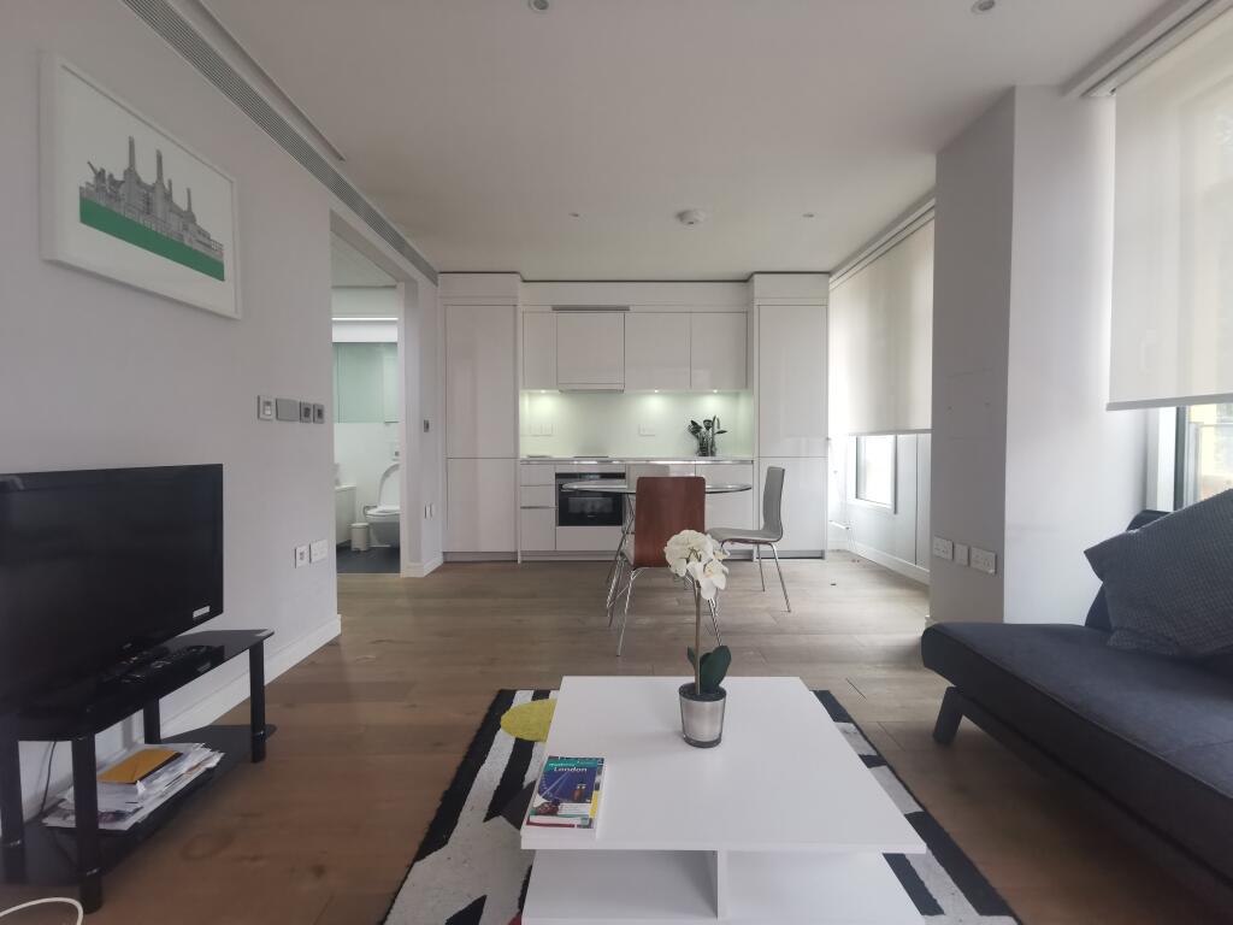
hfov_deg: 94.5
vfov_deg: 78.1
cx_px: 616
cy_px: 462
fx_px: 570
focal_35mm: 16
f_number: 2.2
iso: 250
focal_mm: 2.35
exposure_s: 1/33.3
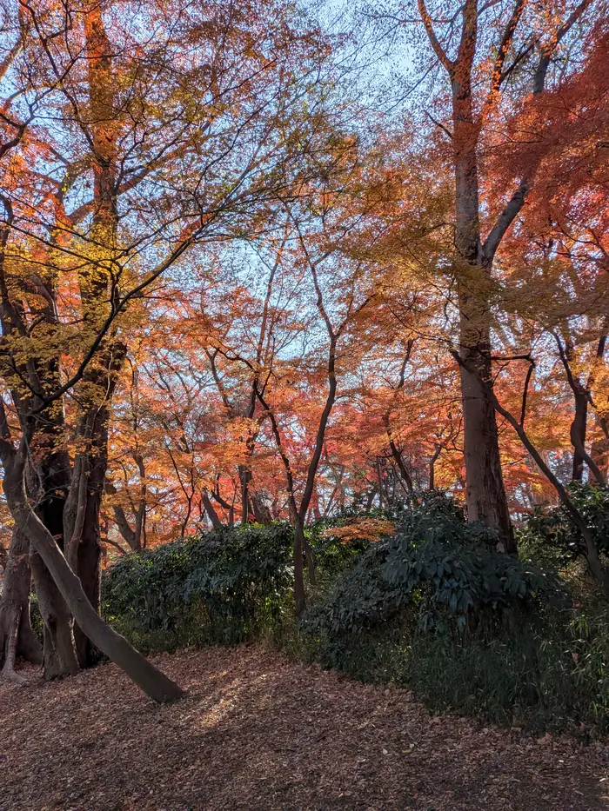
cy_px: 406
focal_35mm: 24
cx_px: 304
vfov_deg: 71.6
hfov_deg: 56.8
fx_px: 563
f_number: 1.7
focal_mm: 4.53
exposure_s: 1/5618
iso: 30
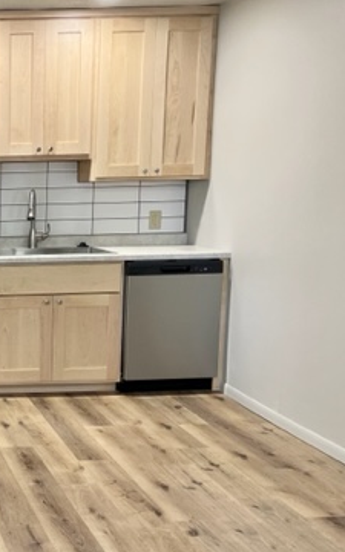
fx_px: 737
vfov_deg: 41.0
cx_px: -118
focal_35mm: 49
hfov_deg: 23.0
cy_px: 314
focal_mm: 5.1
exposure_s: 1/60
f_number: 1.6
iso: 80
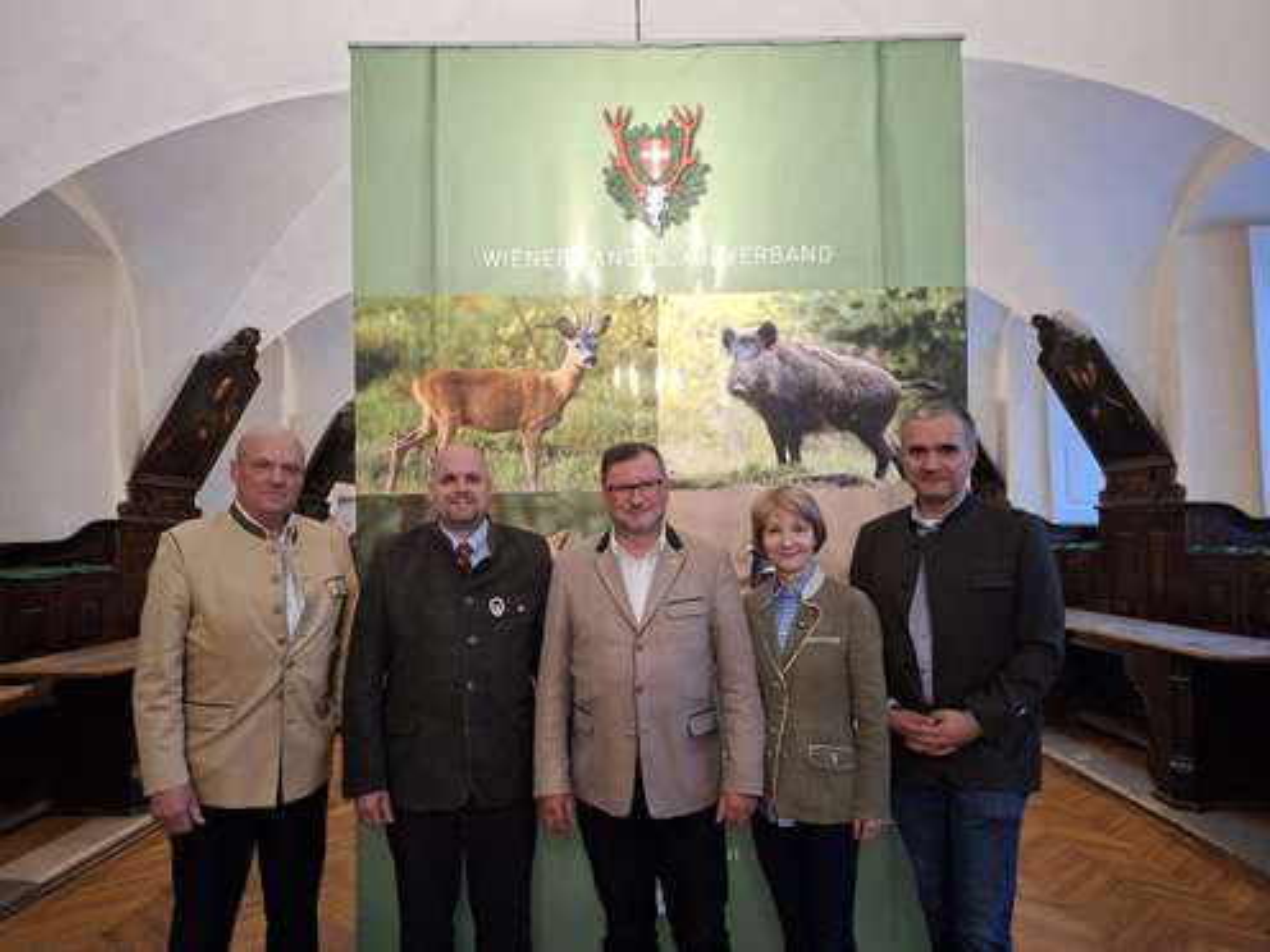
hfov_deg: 73.9
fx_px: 844
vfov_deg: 58.9
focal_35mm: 23
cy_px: 476
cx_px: 635
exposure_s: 1/25
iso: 640
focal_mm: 5.54
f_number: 1.8
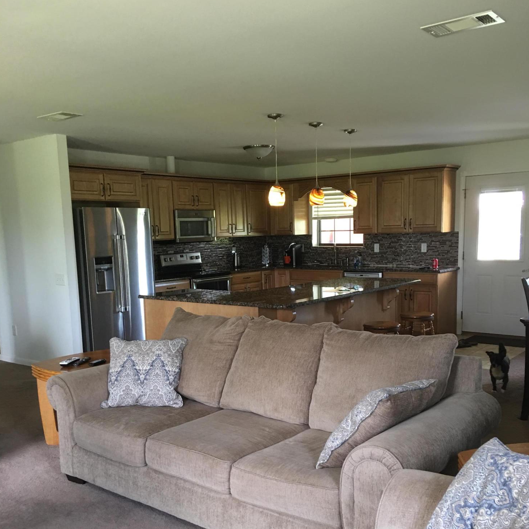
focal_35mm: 35
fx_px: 605
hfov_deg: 47.2
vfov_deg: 46.9
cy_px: 321
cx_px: 267
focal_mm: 4.15
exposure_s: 1/15
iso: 50
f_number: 2.2
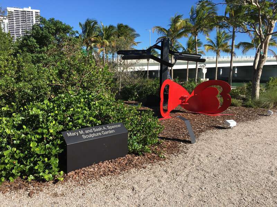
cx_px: 138
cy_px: 104
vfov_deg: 48.2
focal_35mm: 29
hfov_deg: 61.7
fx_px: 232
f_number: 2.2
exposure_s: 1/1148
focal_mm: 4.15
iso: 25
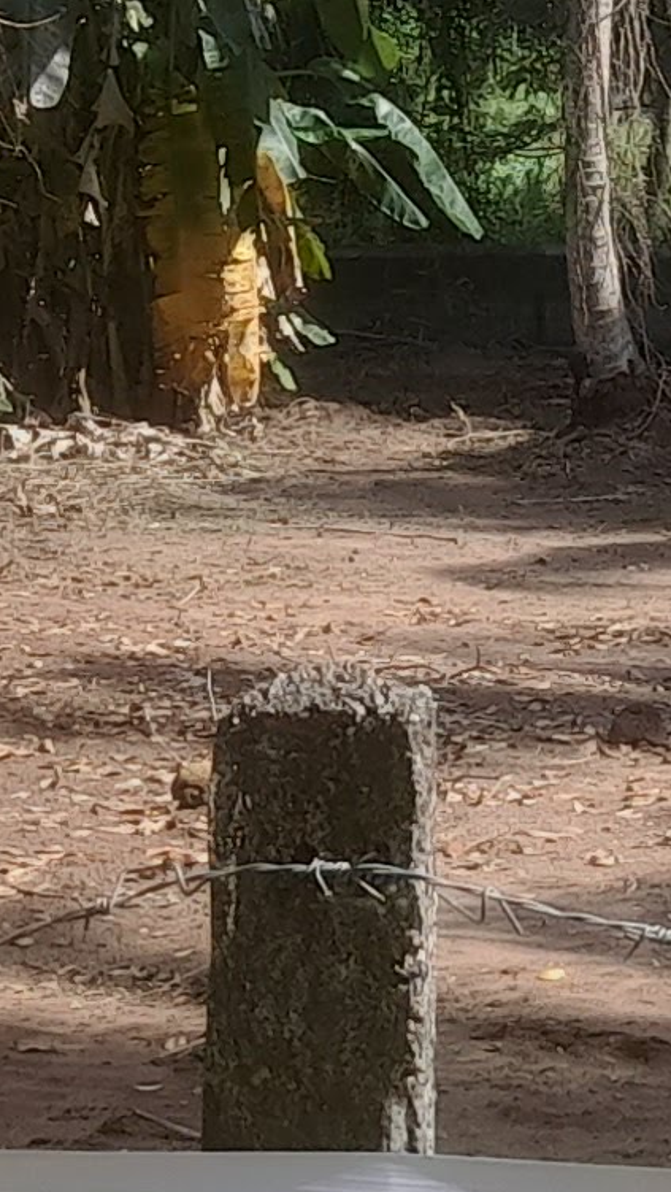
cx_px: 901
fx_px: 4582
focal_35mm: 145
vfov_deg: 14.8
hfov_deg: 8.3
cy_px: 500
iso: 20
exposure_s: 1/177
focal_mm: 4.6
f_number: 2
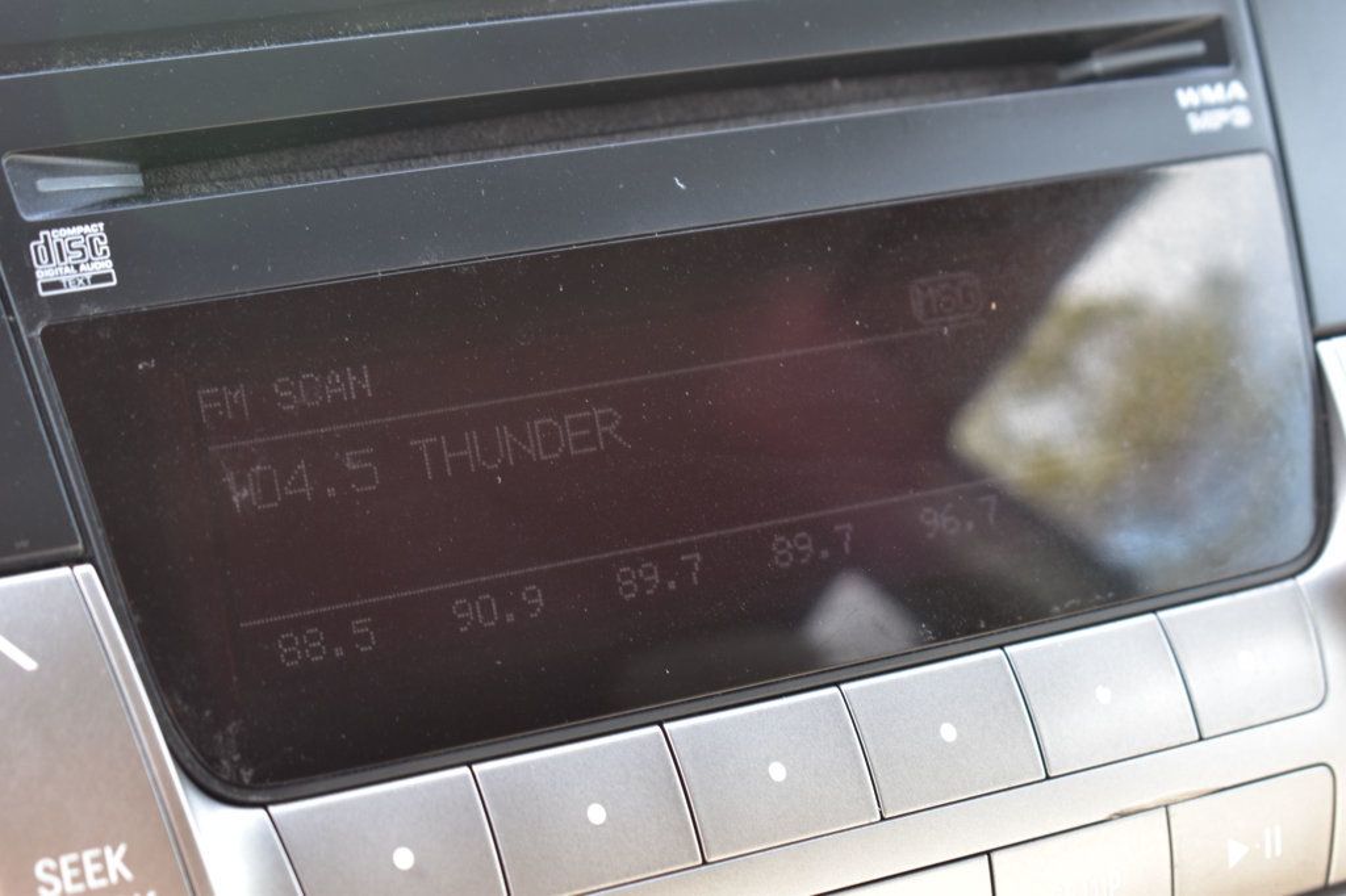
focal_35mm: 82
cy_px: 448
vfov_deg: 16.5
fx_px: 3083
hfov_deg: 24.6
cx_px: 673
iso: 400
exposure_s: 1/20
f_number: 6.3
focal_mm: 55
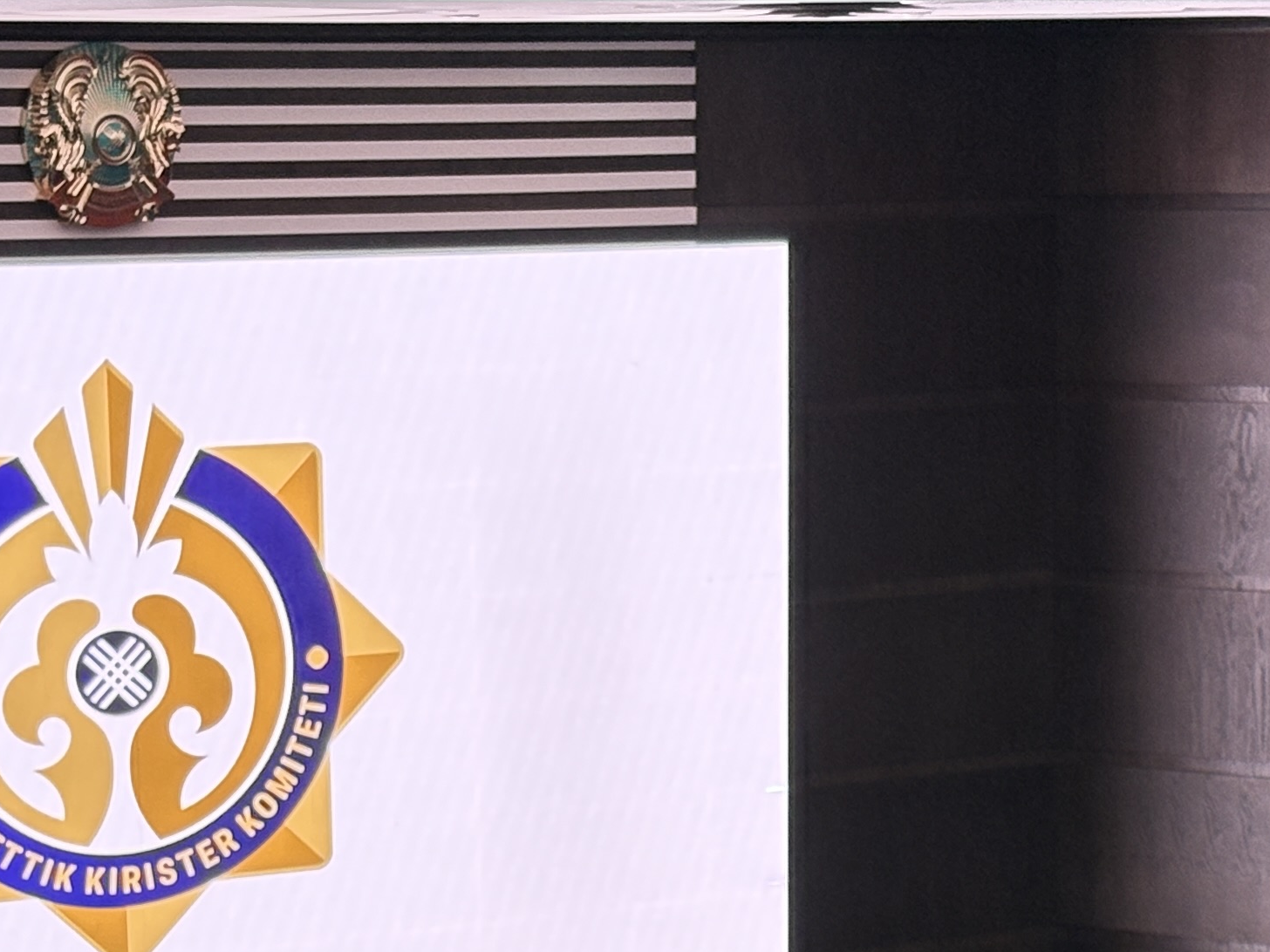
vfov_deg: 10.1
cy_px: 1275
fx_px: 5283
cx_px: 582
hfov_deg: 13.7
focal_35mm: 144
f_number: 1.6
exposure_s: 1/50
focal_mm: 5.96
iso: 80
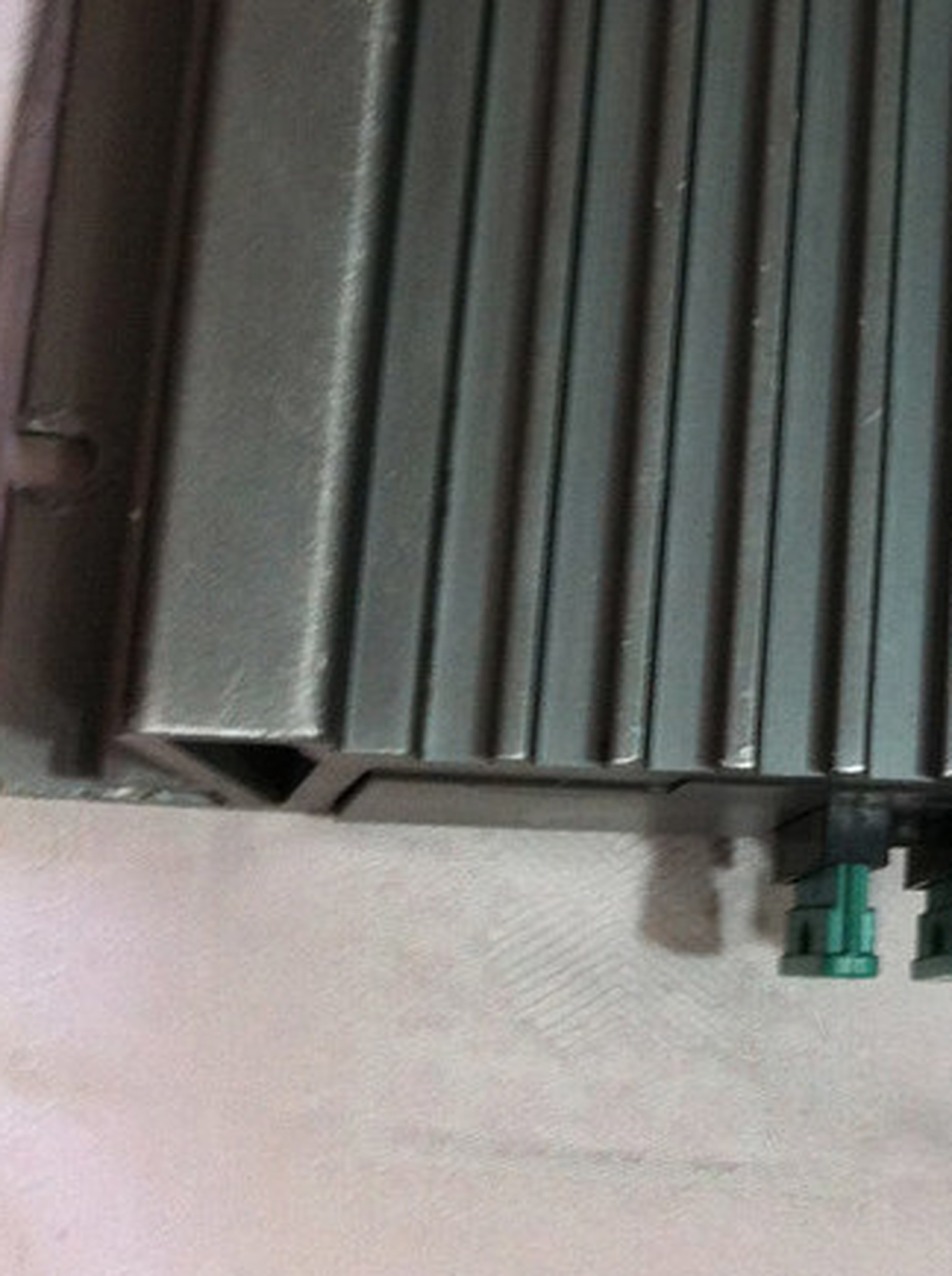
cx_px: 1360
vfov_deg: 17.4
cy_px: -266
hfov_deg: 13.0
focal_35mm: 108
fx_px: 3972
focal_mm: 3.85
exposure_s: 1/20
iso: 80
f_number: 2.8
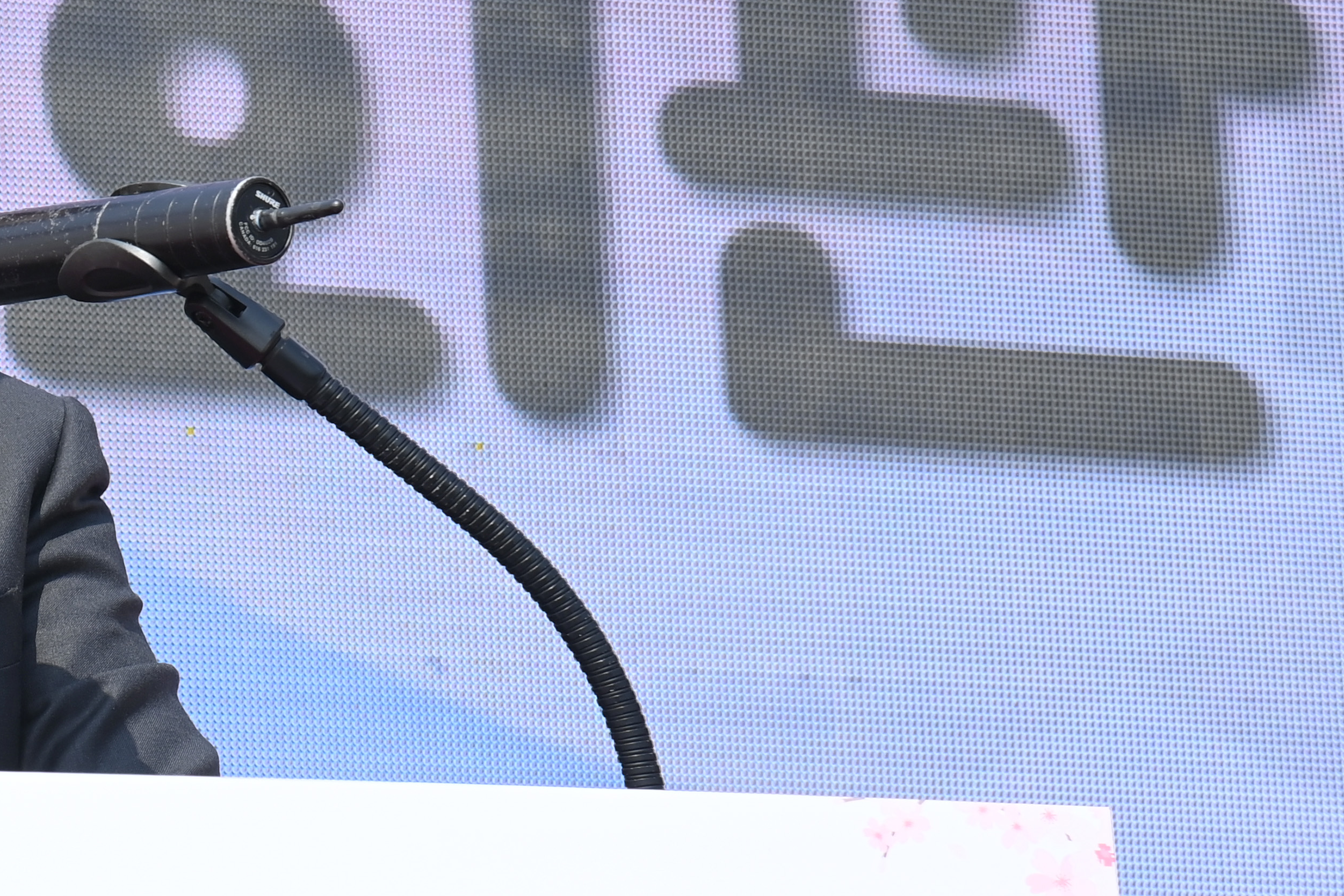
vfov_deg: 5.1
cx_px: -113
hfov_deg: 7.7
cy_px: 412
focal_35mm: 267
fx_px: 9967
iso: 400
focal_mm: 120
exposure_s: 1/640
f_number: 8
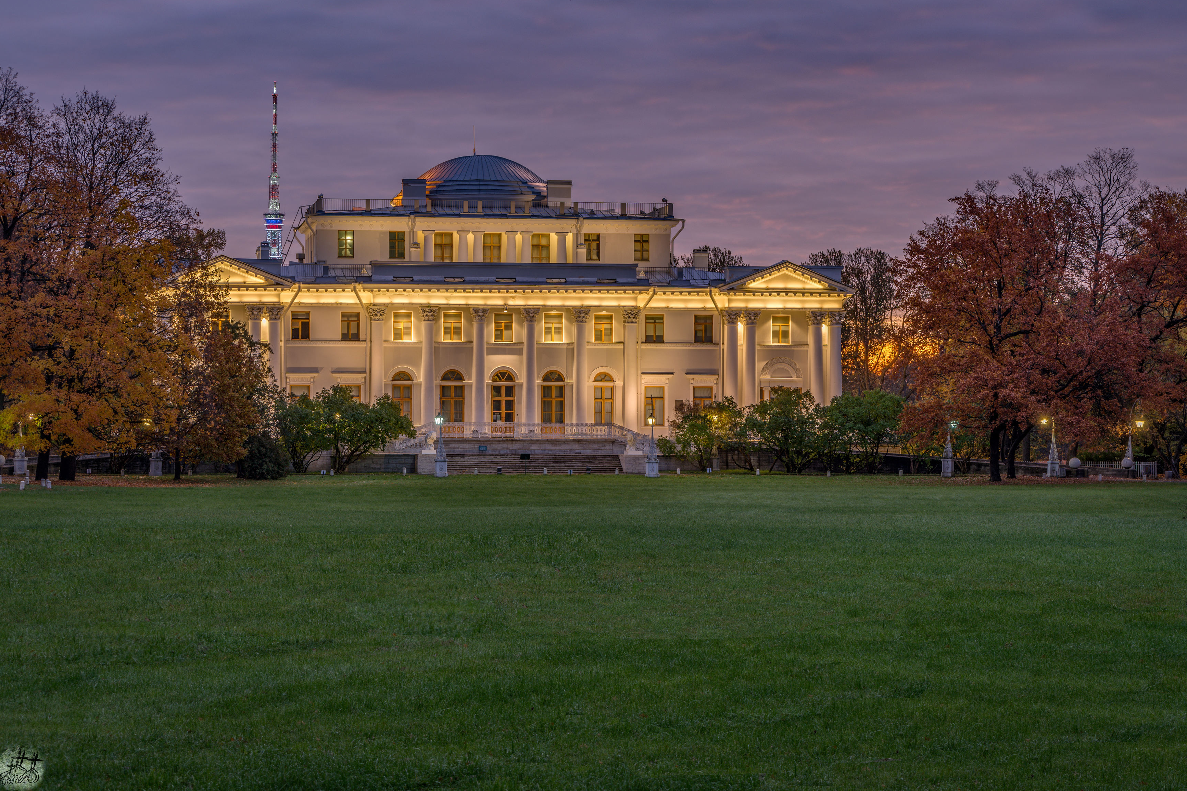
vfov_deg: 12.9
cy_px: 395
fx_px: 3495
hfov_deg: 19.3
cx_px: 592
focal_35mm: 106
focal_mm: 70
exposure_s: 1/4
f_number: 8
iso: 100
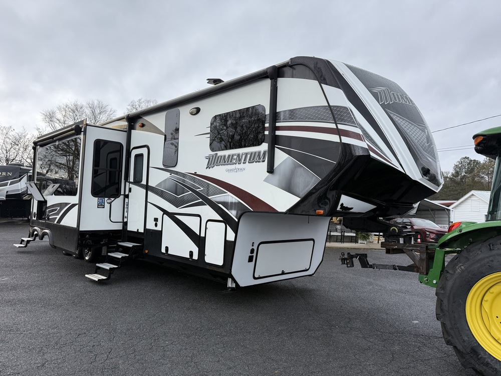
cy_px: 188
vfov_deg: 56.8
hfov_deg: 71.6
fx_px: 347
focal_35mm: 24
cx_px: 250
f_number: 1.78
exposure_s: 1/121
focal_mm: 6.76
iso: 160
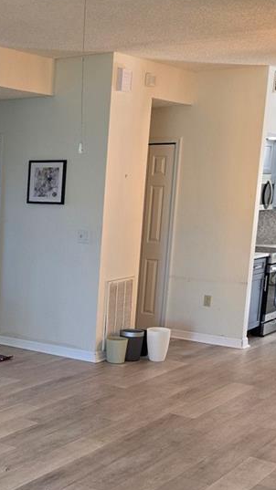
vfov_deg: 36.9
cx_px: -78
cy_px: 318
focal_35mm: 56
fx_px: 729
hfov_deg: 19.8
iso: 250
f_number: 1.7
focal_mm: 6.3
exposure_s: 1/120
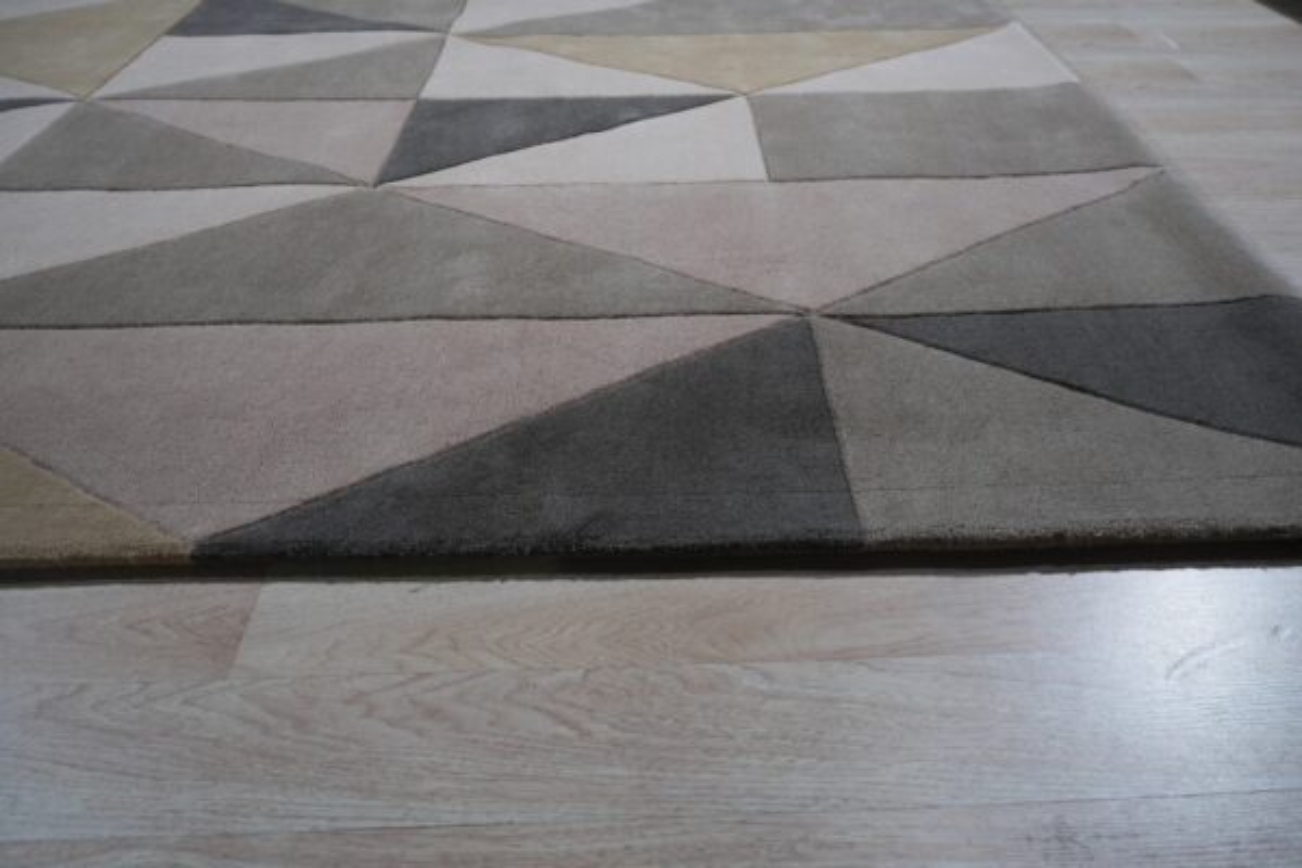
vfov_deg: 53.1
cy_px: 434
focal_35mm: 24
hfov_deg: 73.7
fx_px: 868
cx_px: 651
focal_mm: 24
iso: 640
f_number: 6.3
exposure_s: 1/160
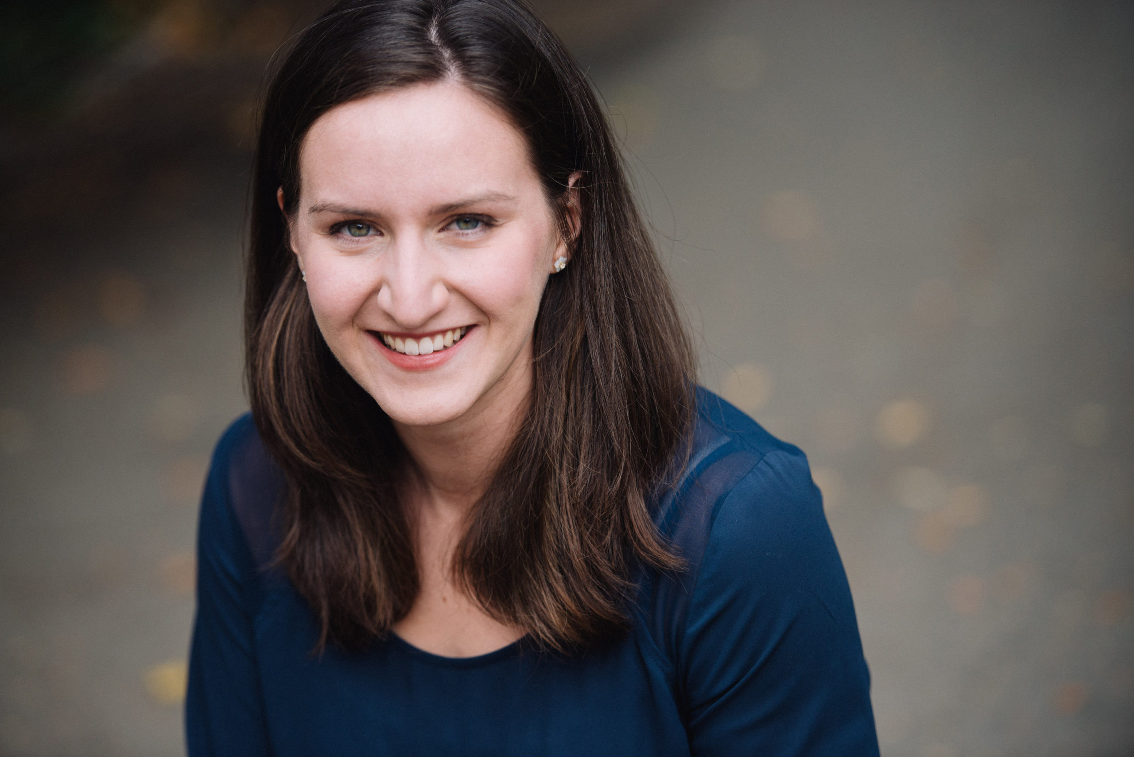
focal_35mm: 135
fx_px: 4254
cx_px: 567
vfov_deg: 10.2
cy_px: 378
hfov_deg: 15.2
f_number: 2.8
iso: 400
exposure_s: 1/800
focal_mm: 135
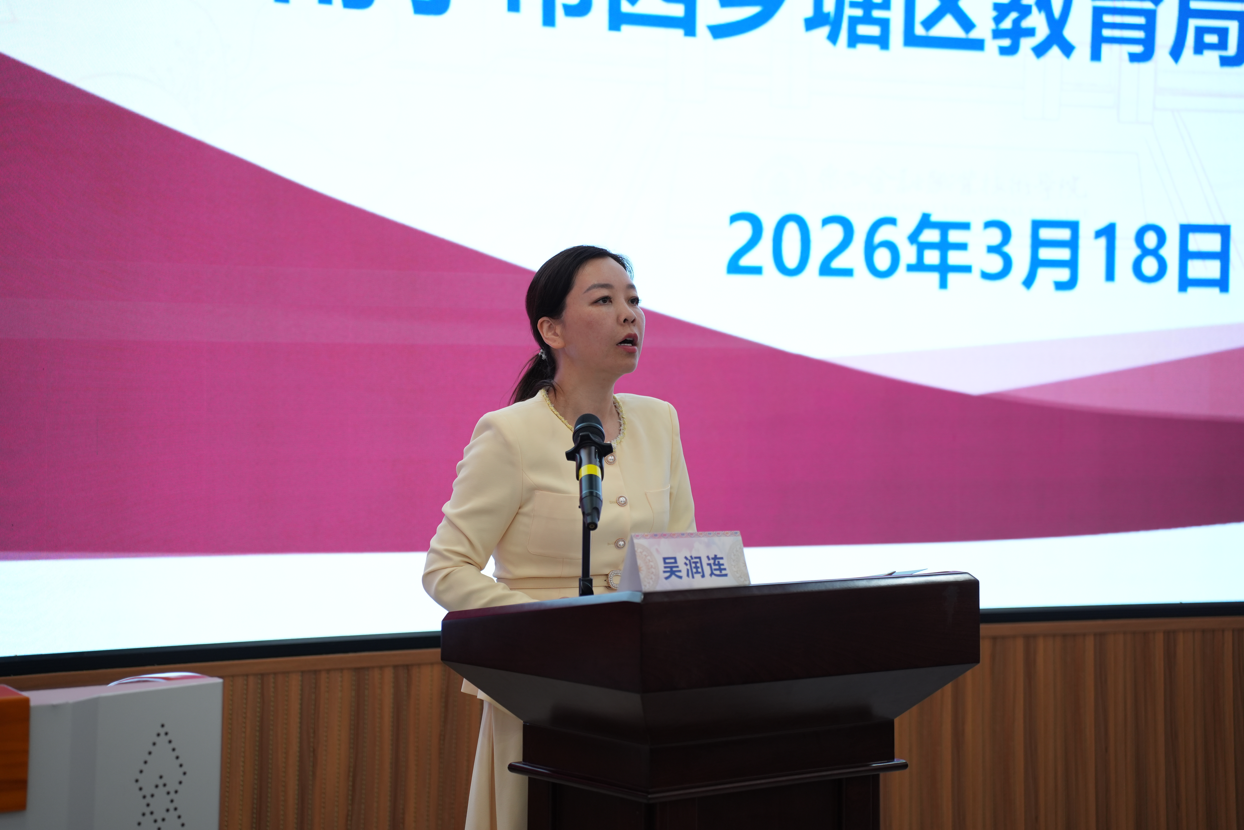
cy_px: 415
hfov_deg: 28.1
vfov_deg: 18.9
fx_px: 2488
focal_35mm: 72
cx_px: 622
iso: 500
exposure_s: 1/160
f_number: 2.8
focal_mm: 72
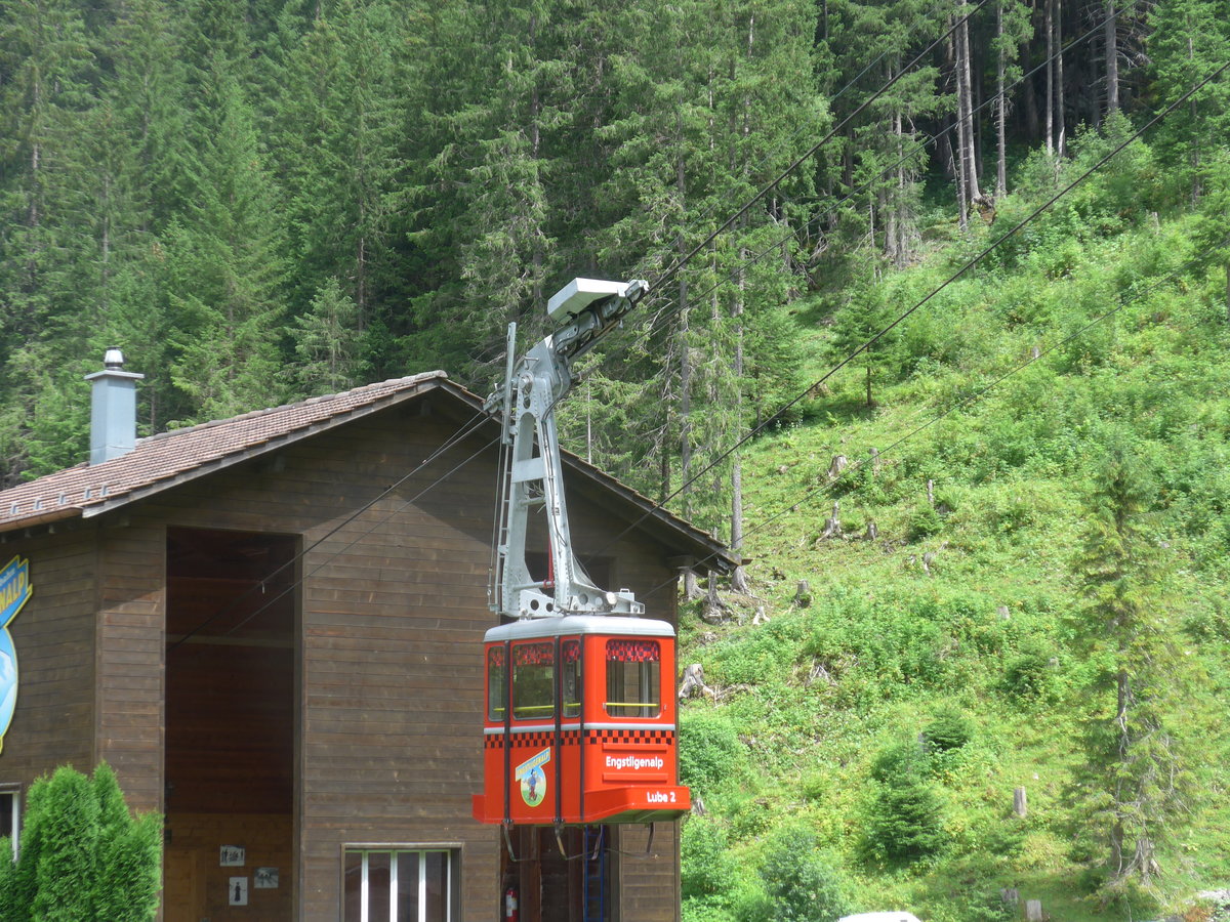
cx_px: 615
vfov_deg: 16.4
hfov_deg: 21.8
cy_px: 461
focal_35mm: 90
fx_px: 3198
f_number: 4.6
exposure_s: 1/160
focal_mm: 18
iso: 80
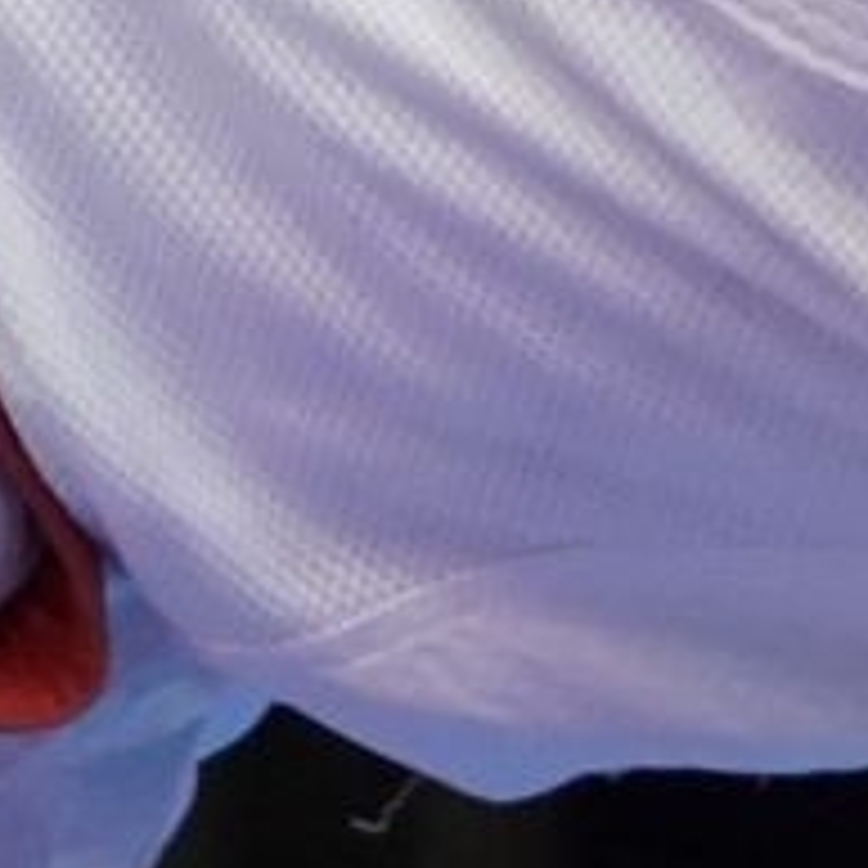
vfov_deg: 1.0
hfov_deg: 1.0
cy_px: -1651
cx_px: -1259
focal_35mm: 1835
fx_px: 52058
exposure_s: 1/1000
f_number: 2.8
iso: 3200
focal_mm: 154
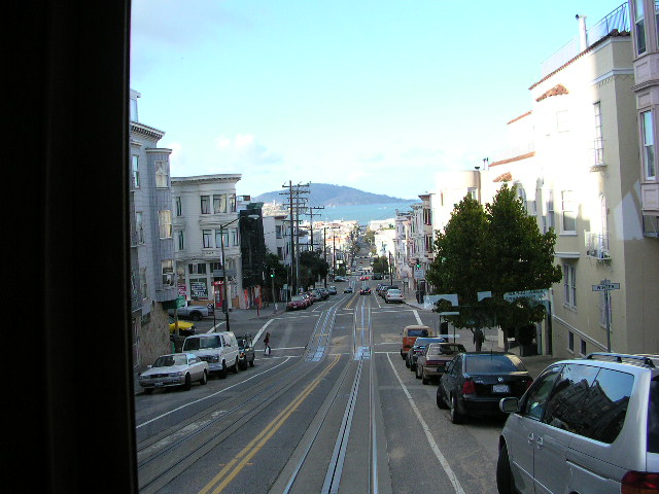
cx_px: 330
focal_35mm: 37
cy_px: 247
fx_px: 704
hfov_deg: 50.1
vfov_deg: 38.7
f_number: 2.7
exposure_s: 1/366
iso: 100
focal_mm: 5.6
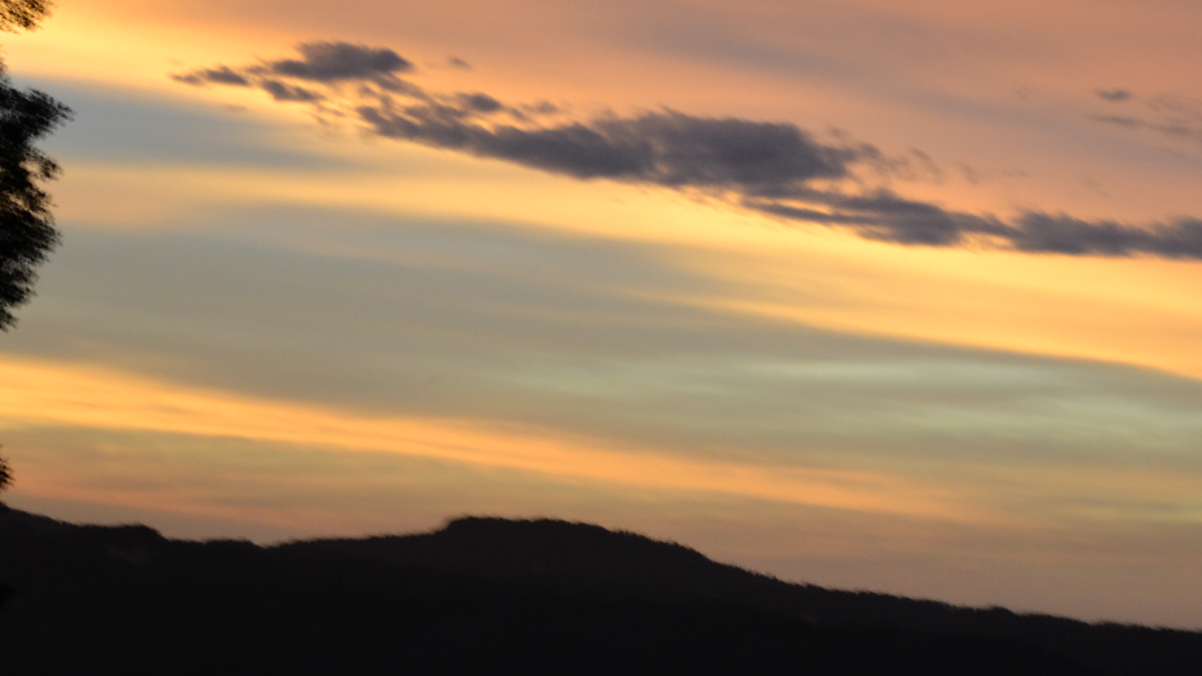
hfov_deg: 11.1
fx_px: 6125
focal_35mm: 192
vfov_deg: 6.3
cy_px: 234
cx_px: 1065
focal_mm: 55
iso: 400
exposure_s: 1/30
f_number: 5.6
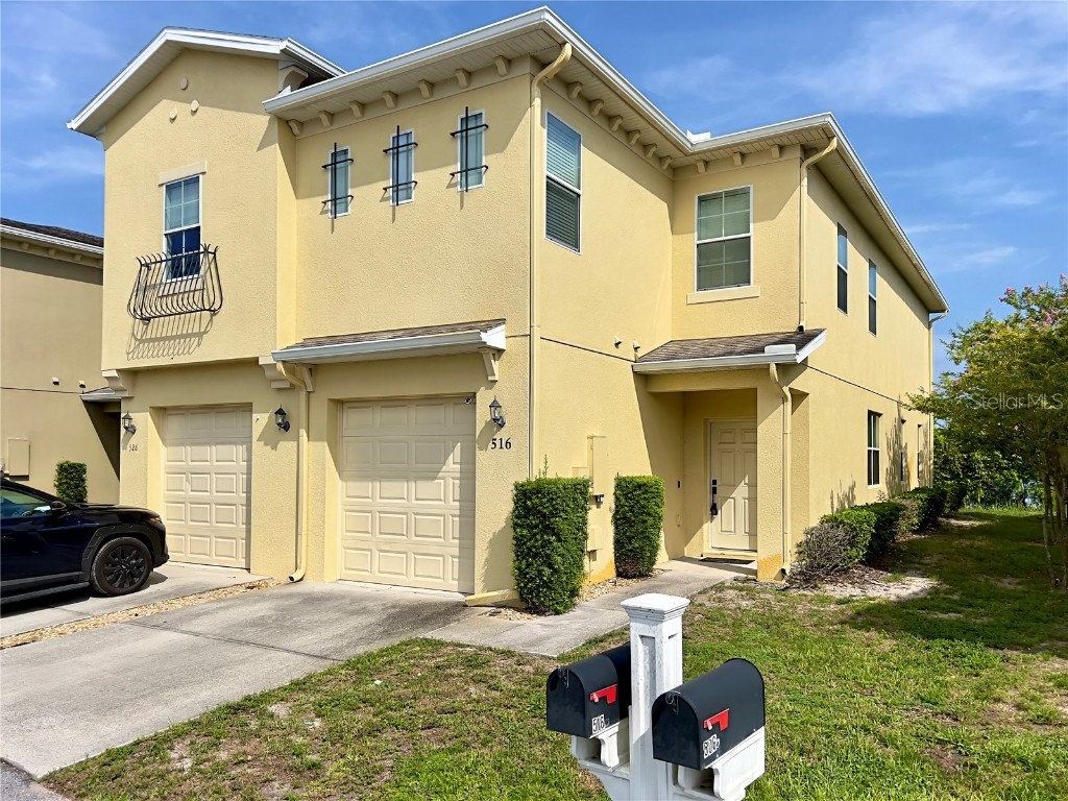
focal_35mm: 26
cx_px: 534
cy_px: 400
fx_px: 802
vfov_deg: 53.1
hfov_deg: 67.3
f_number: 1.5
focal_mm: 5.7
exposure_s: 1/6993
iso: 50
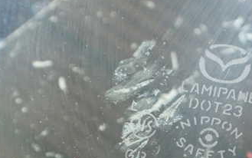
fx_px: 399
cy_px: 150
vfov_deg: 21.7
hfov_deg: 34.1
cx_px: 198
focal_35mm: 58
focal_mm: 5.4
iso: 800
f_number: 2.3
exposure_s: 1/80
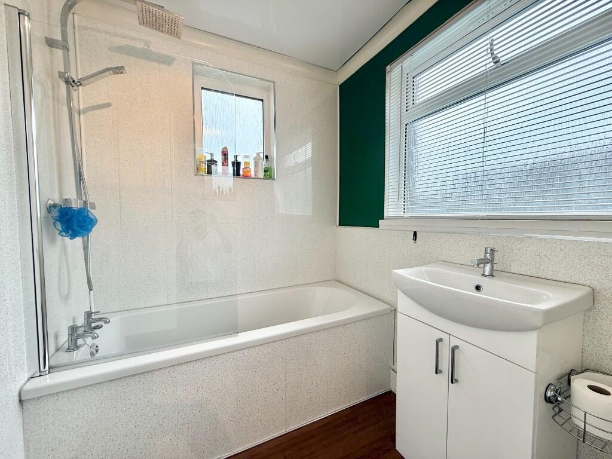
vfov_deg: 85.7
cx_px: 306
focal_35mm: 14
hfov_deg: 102.1
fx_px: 248
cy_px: 230
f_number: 2.2
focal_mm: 2.22
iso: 80
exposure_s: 1/100
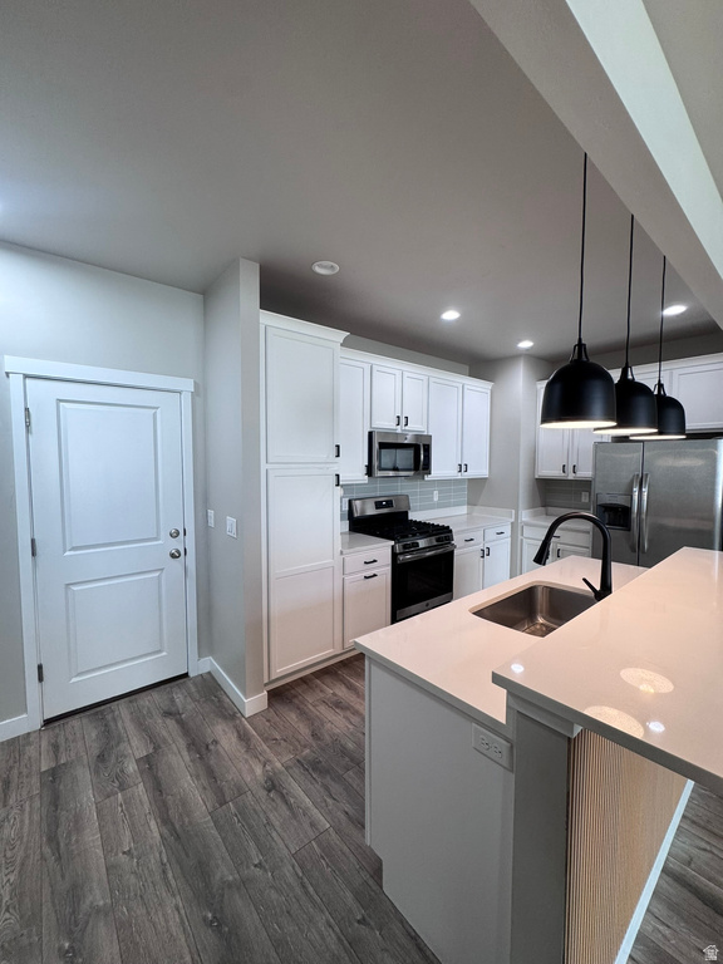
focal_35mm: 14
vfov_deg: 102.1
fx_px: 390
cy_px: 482
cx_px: 362
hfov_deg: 85.7
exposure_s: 1/120
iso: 160
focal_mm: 2.22
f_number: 2.2
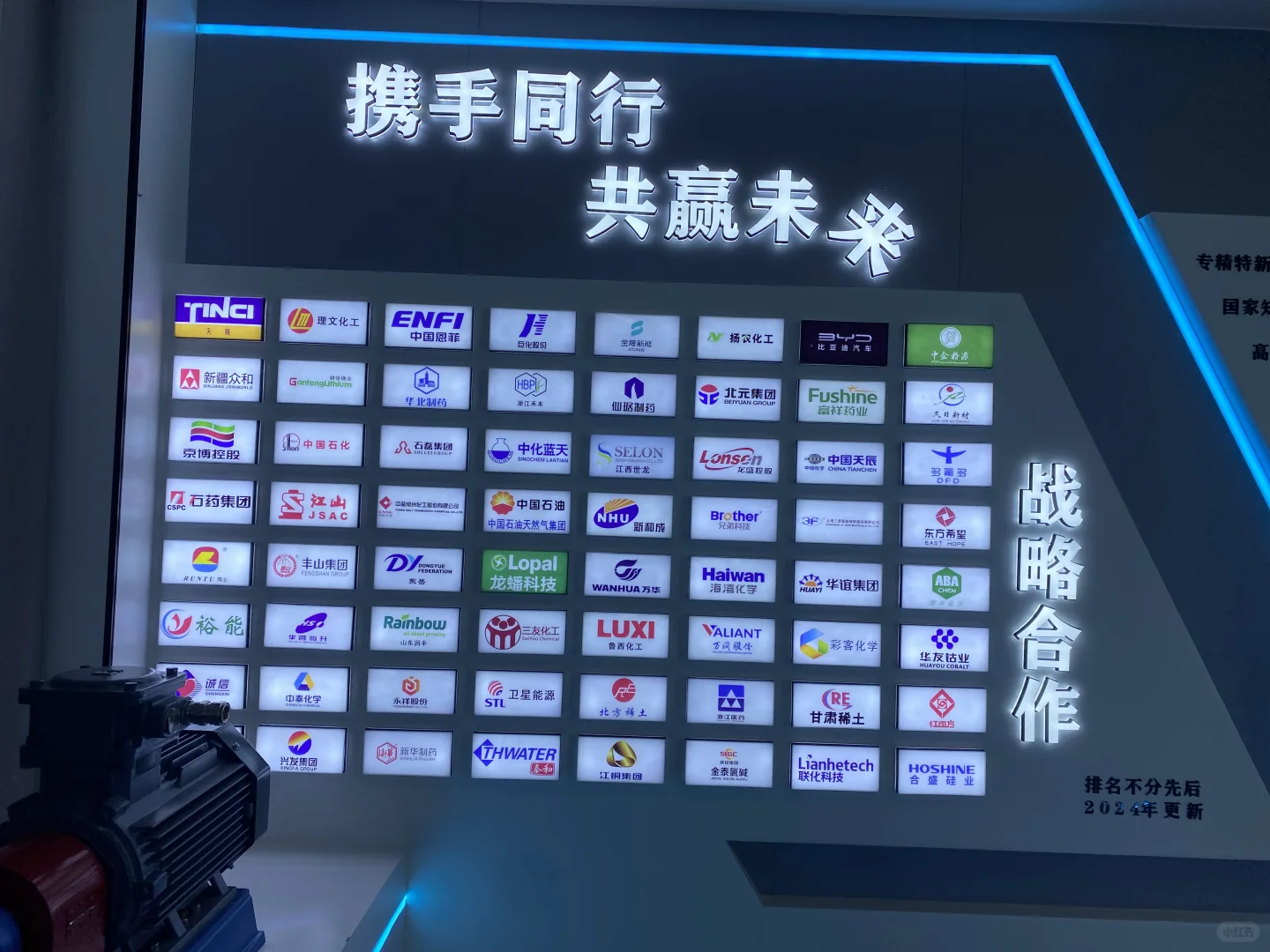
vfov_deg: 53.1
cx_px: 635
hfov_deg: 67.3
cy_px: 476
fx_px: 954
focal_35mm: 26
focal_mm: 4.25
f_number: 1.8
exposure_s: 1/681
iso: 32
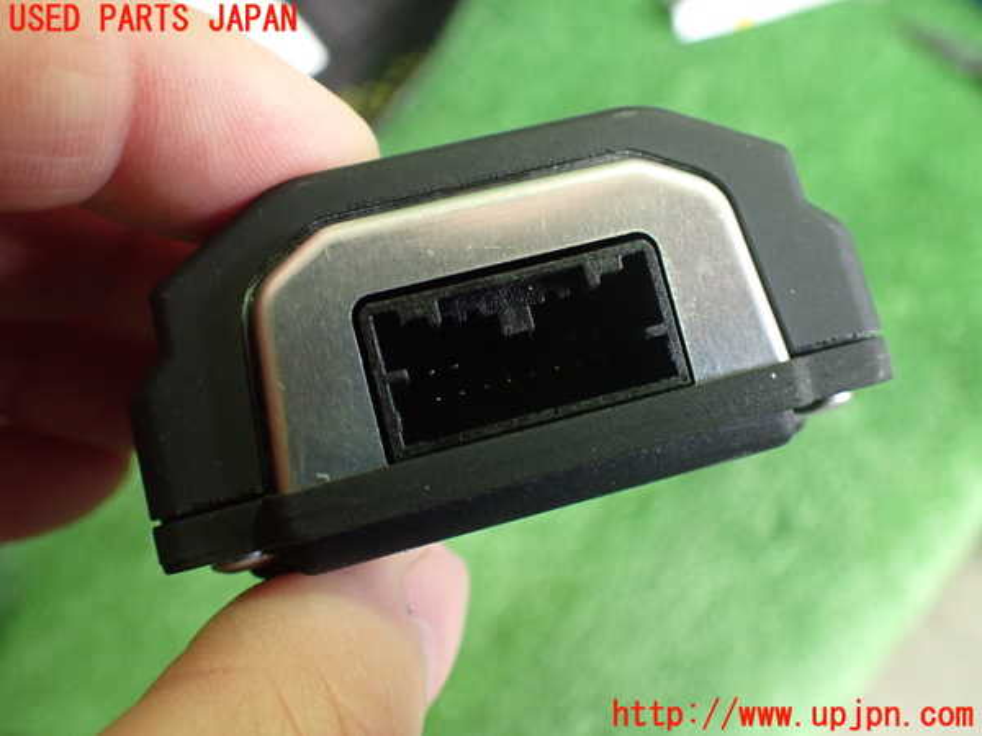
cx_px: 491
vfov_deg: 46.8
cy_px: 368
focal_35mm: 30
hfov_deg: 60.0
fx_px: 851
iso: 800
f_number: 2.3
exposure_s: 1/40
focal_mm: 5.4
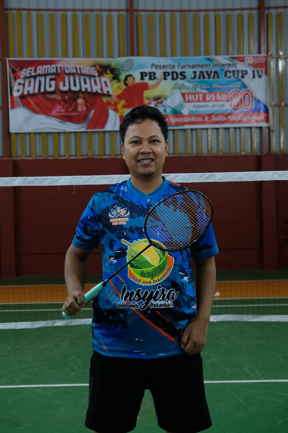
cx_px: 144
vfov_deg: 37.5
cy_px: 216
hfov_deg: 25.5
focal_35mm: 53
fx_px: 636
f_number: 4
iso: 2000
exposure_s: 1/125
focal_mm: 35
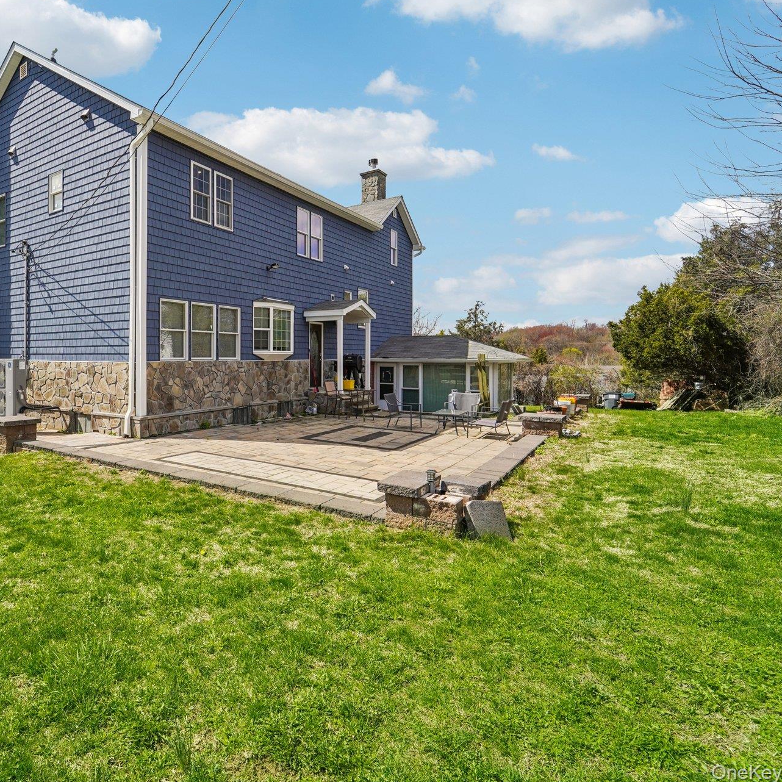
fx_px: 486
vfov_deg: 77.6
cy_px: 371
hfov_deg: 73.1
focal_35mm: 19
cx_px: 211
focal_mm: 14
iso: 400
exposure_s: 1/1000
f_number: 8
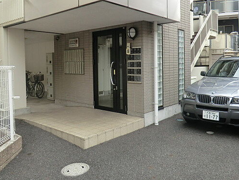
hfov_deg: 57.9
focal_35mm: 31
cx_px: 142
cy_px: 70
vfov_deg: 45.2
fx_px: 214
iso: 80
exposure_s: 1/125
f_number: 3.2
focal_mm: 4.3
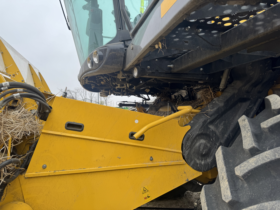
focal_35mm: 24
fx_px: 194
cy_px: 105
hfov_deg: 71.6
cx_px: 140
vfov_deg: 56.8
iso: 50
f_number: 1.78
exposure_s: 1/139
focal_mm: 6.76
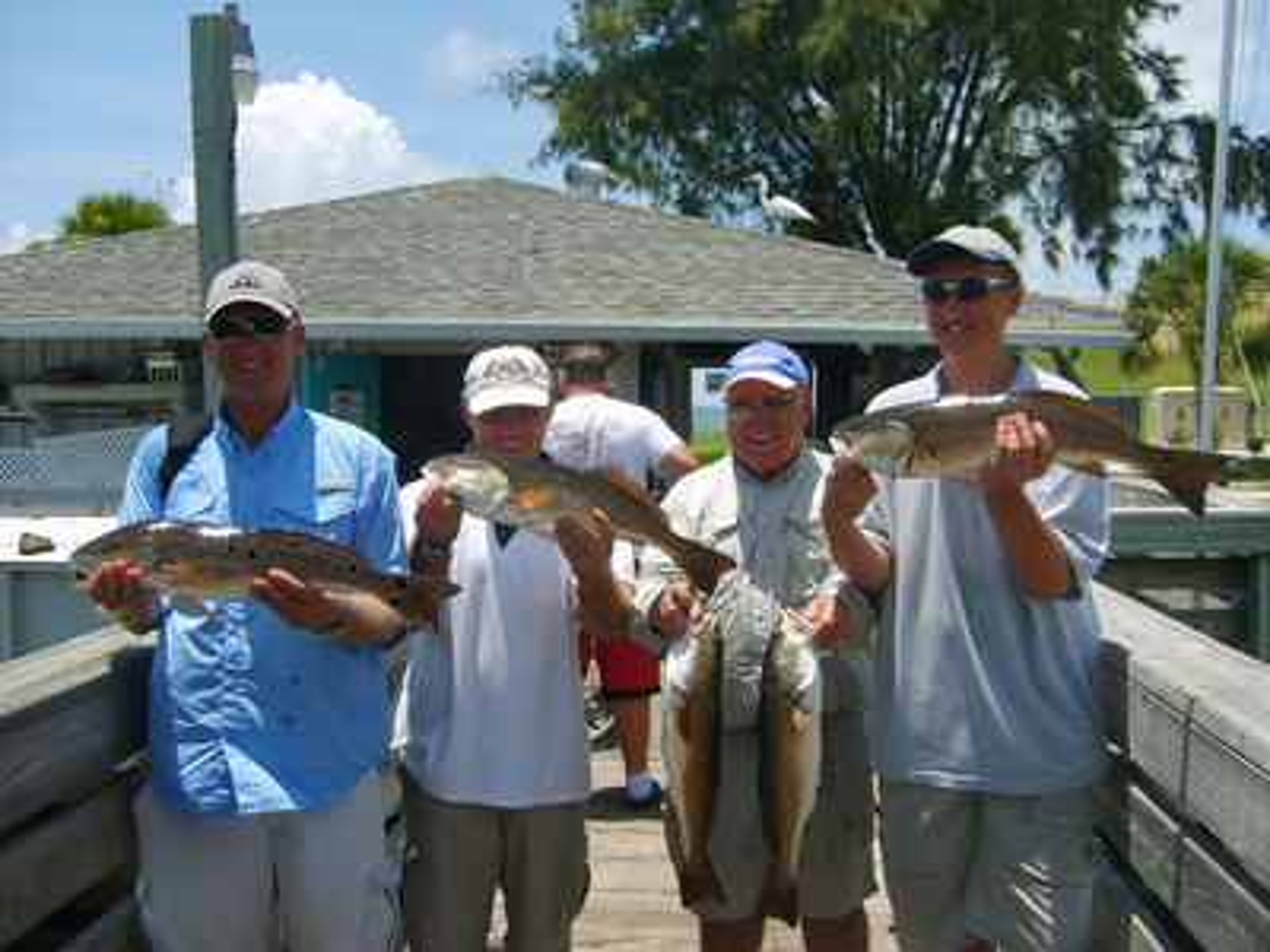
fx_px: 1284
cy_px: 476
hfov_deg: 52.6
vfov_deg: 40.7
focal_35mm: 35
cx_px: 635
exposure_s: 1/1000
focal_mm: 5.8
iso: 50
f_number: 2.8
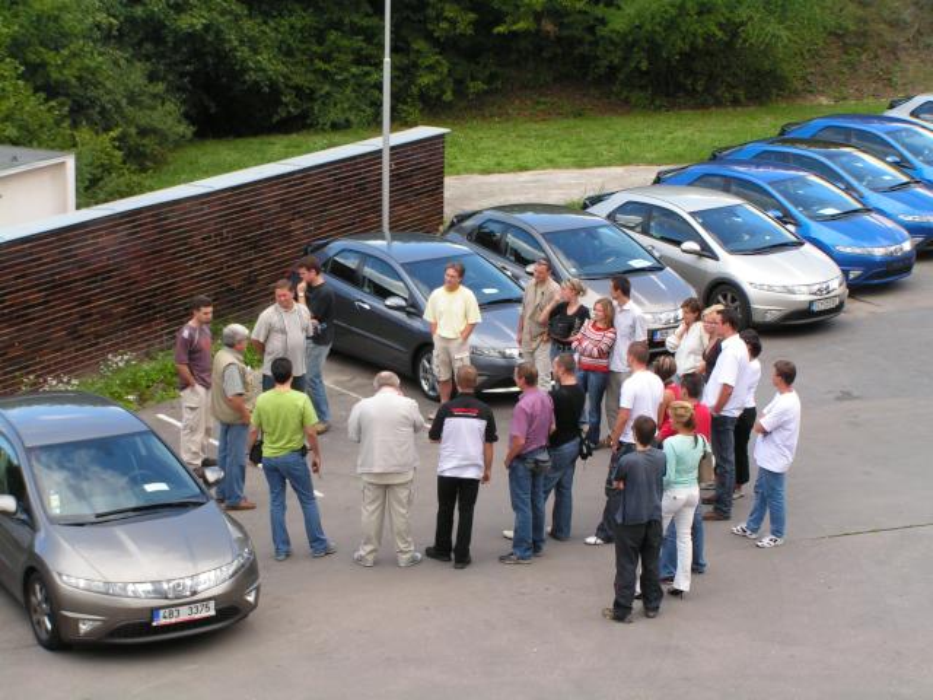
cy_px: 350
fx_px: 2399
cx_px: 466
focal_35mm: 89
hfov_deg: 22.0
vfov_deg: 16.6
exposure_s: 1/100
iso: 50
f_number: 5.6
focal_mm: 14.8
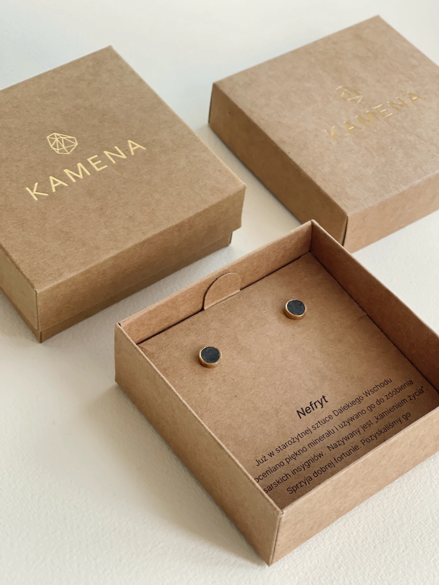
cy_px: 292
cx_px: 220
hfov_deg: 22.9
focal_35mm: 64
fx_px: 1082
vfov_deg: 30.3
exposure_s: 1/121
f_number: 2.2
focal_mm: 7.5
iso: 100
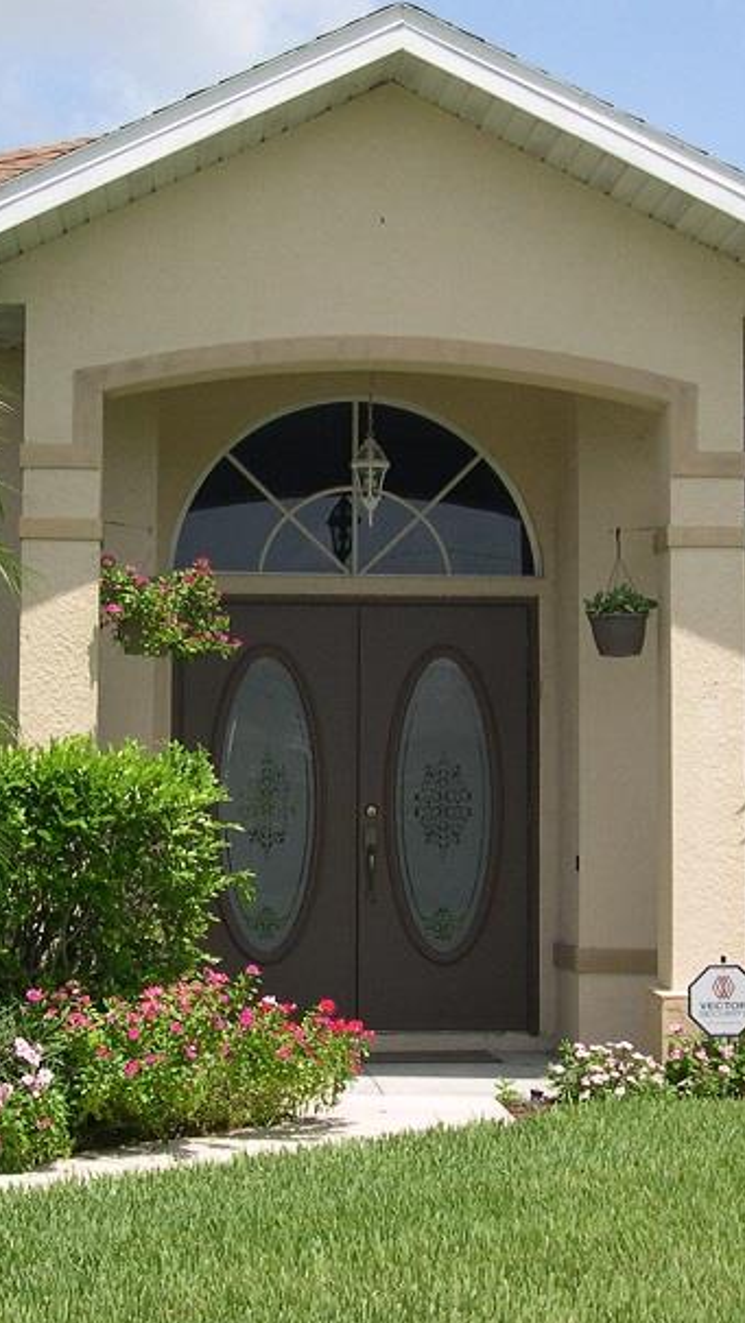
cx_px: 299
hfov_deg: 17.2
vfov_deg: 30.1
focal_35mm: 70
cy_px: 541
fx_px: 2458
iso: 100
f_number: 7.6
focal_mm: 8
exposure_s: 1/183
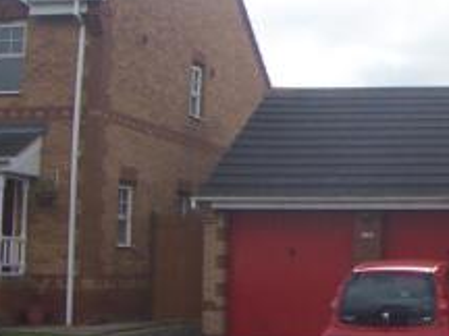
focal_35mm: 108
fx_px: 1401
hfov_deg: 17.1
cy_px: 169
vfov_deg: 13.7
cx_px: 591
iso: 80
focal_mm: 6.7
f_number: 4
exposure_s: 1/500
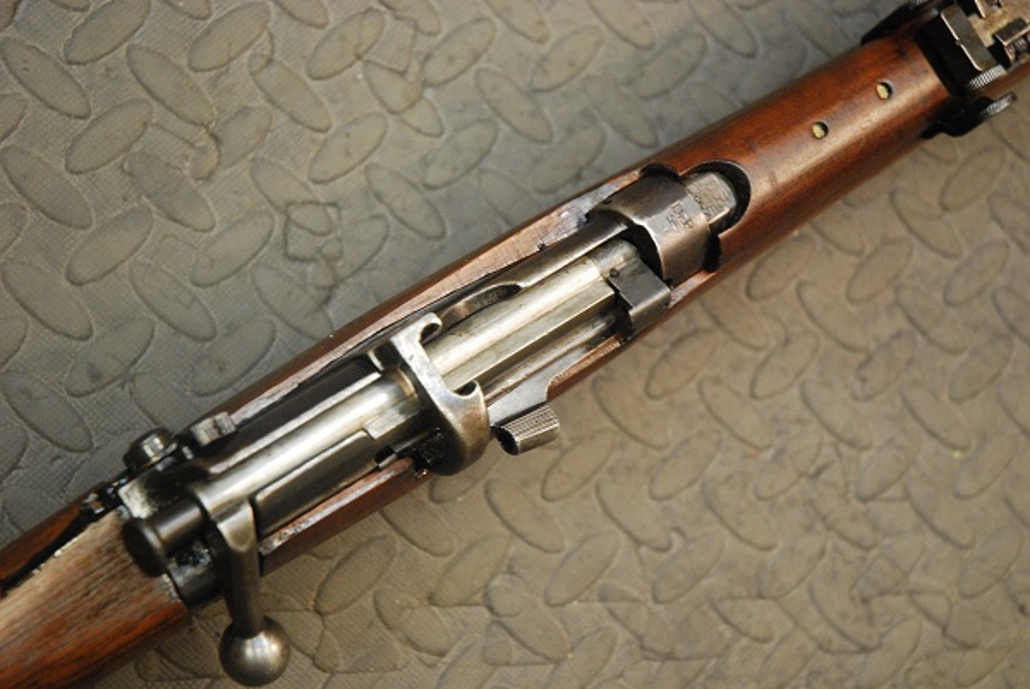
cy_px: 344
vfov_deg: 16.3
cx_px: 515
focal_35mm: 84
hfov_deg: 24.2
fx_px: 2405
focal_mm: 56
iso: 1600
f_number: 4.5
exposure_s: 1/40
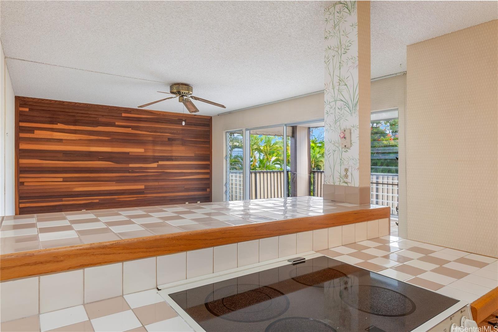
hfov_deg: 81.2
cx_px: 249
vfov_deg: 59.5
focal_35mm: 21
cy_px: 166
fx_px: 290
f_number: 8
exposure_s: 1/15
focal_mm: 14
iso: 400
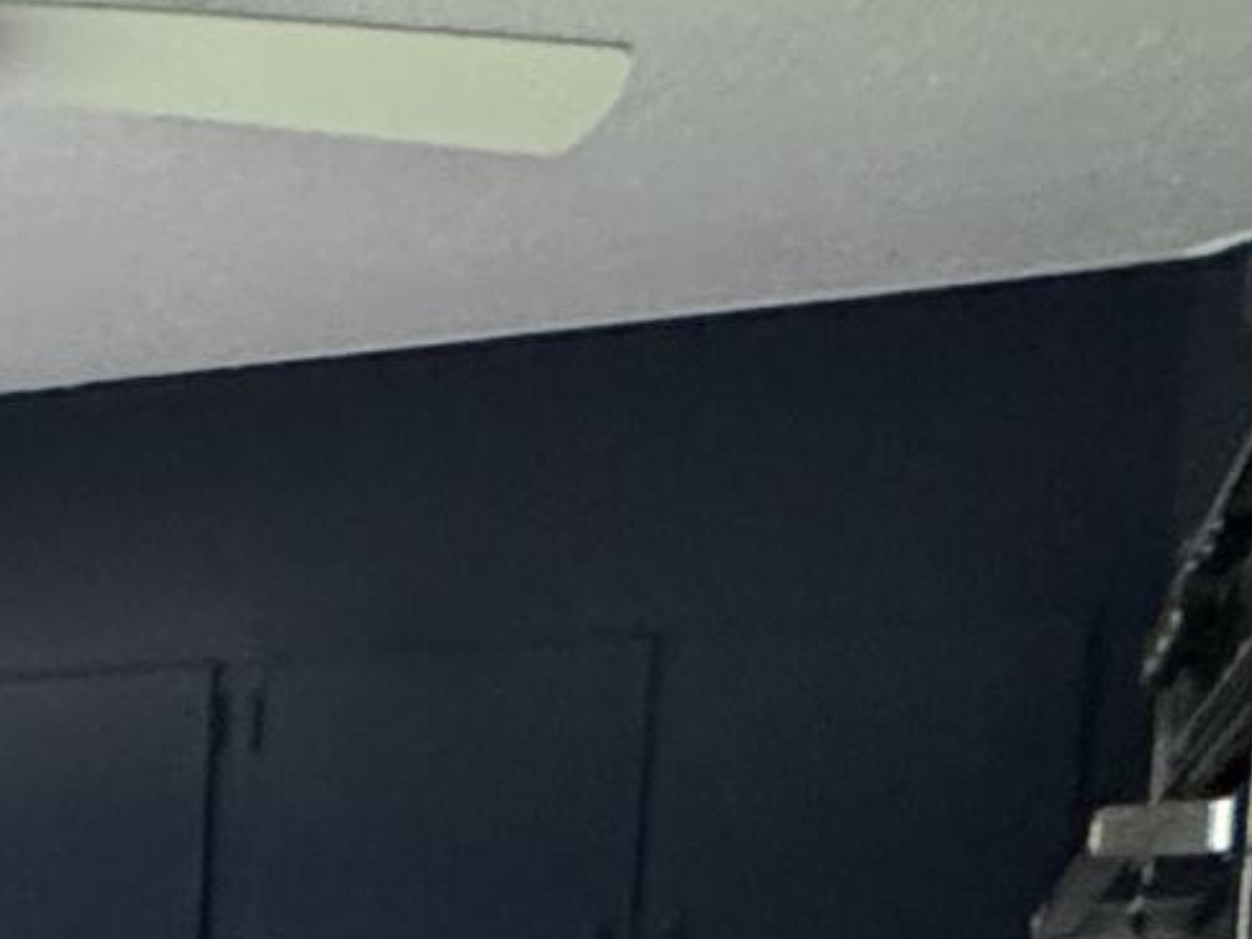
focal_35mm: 86
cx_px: -916
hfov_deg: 18.5
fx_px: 3110
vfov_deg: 15.4
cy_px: 1552
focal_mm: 2.22
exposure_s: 1/78
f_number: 2.2
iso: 320
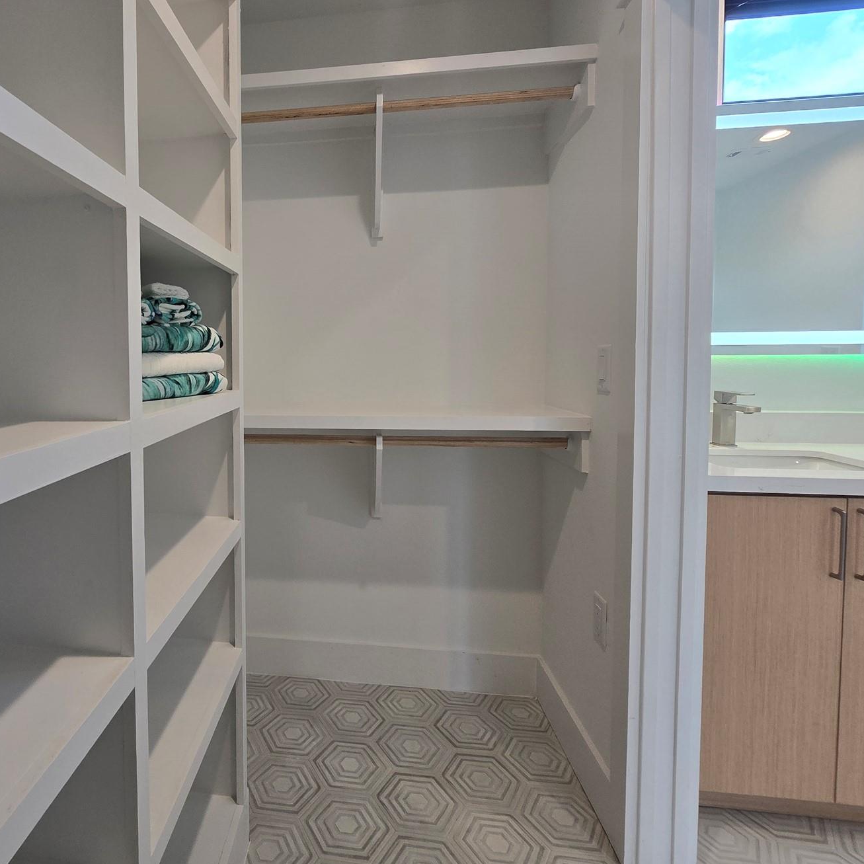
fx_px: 508
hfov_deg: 77.9
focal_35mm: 18
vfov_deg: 80.5
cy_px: 391
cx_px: 282
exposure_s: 1/60
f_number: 2.2
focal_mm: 2.2
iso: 50
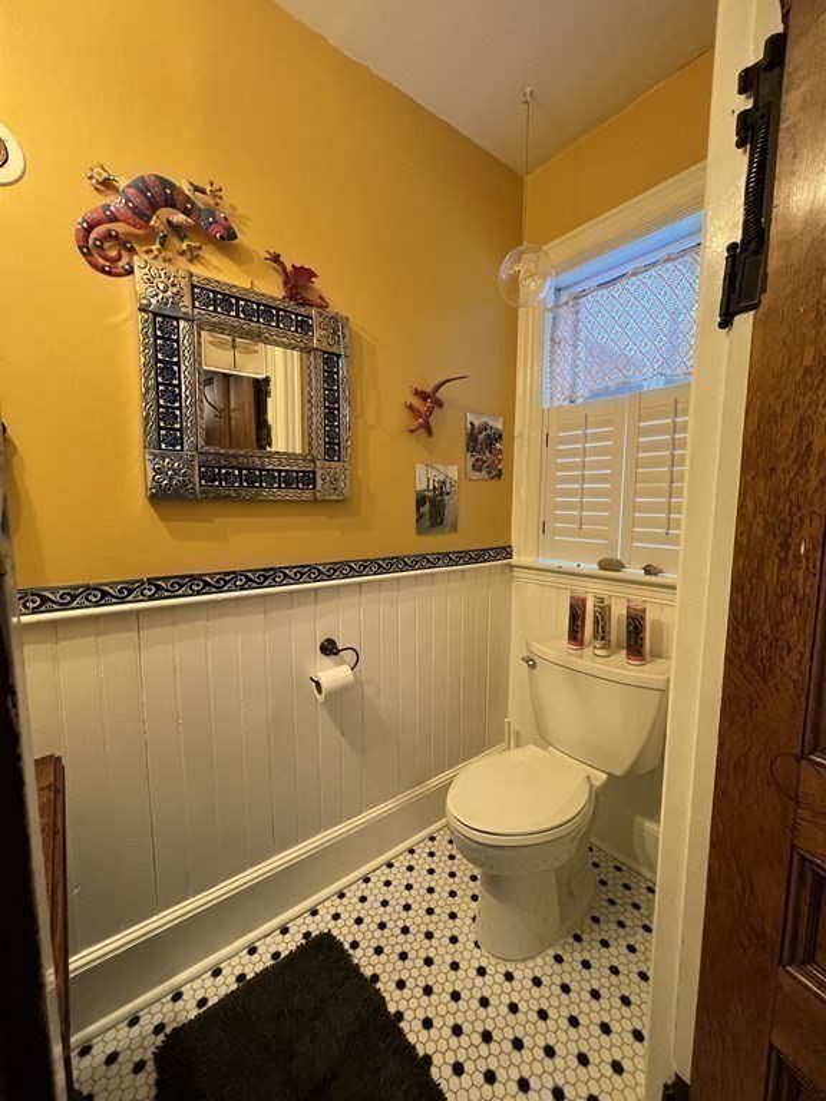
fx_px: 414
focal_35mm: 13
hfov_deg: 89.9
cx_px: 413
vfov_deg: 106.2
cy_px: 550
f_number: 1.8
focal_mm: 1.57
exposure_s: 1/60
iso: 320
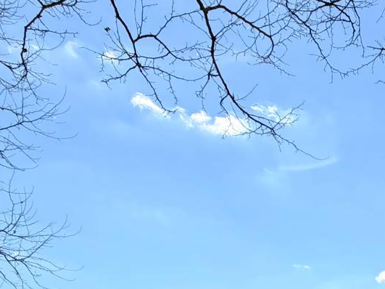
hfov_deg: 33.6
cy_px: 417
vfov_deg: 22.7
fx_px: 600
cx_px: 351
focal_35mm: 54
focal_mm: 2.22
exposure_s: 1/1211
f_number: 2.2
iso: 20
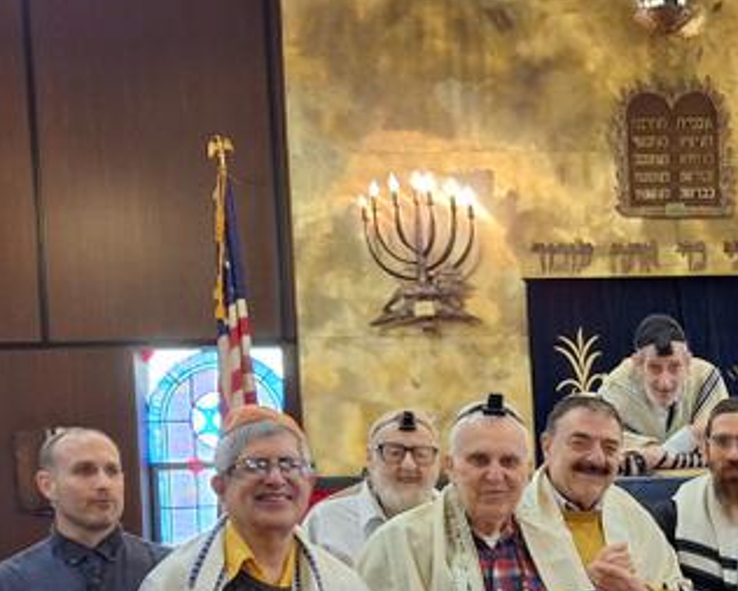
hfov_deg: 24.8
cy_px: 558
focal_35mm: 71
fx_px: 1551
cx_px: 824
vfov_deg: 21.0
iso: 200
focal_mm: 5.54
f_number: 1.8
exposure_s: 1/40
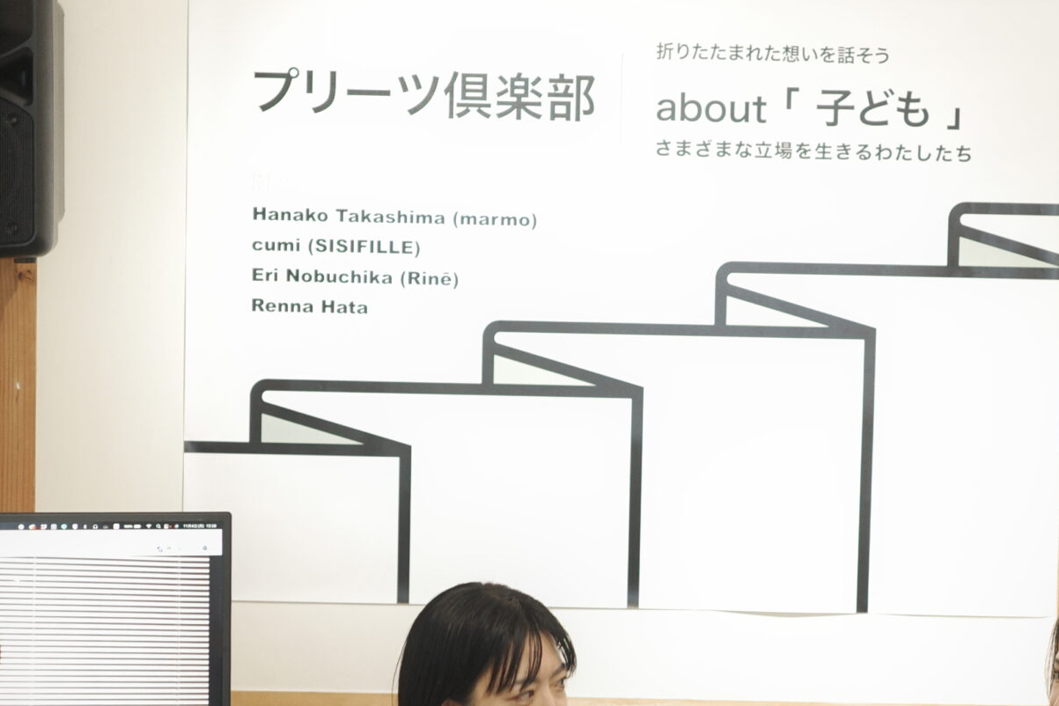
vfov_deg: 11.6
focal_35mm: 118
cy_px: 546
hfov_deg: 17.3
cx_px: 584
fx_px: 3471
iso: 400
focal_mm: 26
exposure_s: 1/40
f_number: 2.8
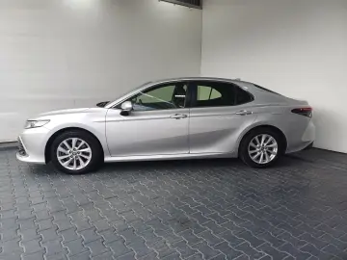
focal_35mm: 25
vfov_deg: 54.9
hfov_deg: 69.4
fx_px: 251
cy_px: 130
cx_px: 174
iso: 50
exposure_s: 1/260
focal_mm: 4.65
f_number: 1.8
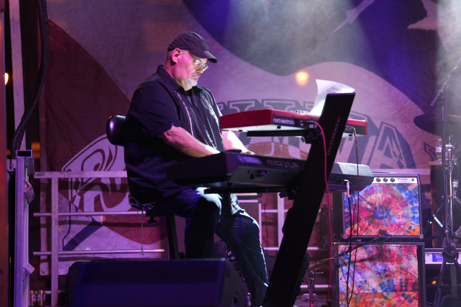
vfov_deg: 12.7
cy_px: 154
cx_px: 230
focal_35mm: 108
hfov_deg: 18.9
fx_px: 1383
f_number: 2.8
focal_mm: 108
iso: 800
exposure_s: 1/125
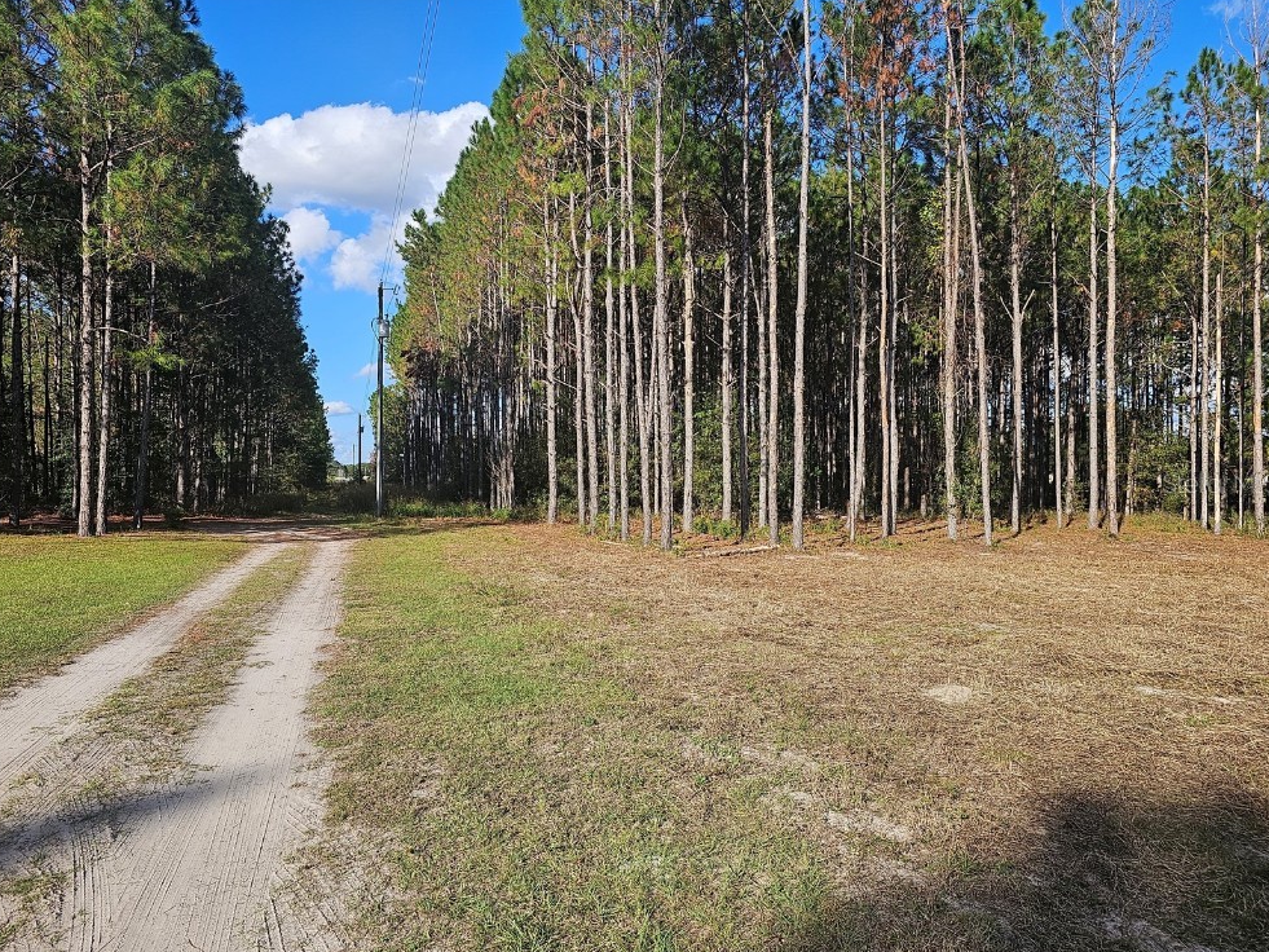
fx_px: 880
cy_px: 482
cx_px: 622
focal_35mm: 24
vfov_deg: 56.8
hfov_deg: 71.6
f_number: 1.7
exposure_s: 1/2000
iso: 40
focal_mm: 6.3
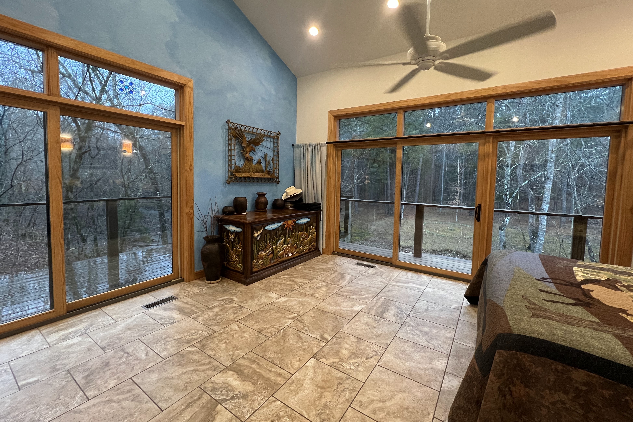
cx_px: 323
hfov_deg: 104.2
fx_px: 246
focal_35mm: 14
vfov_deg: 81.1
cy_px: 197
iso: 250
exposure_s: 1/60
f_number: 1.8
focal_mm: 1.57
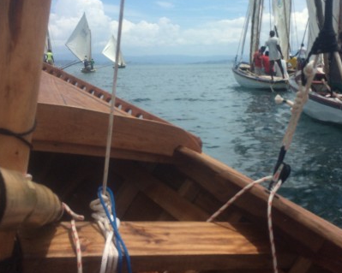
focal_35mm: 47
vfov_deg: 31.9
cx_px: 201
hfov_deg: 39.4
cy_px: 98
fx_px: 476
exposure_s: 1/3425
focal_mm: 4.12
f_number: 2.2
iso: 40
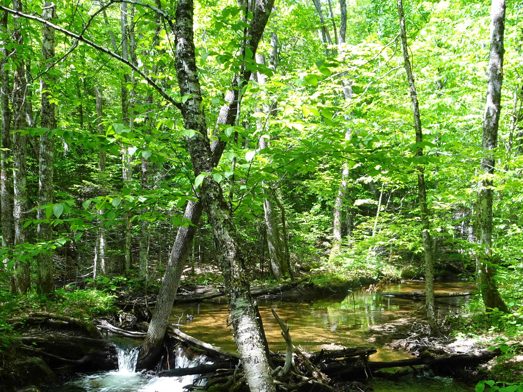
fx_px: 559
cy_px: 279
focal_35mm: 37
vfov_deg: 38.0
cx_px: 266
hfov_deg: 50.1
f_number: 3.5
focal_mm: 4.1
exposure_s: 1/60
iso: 80
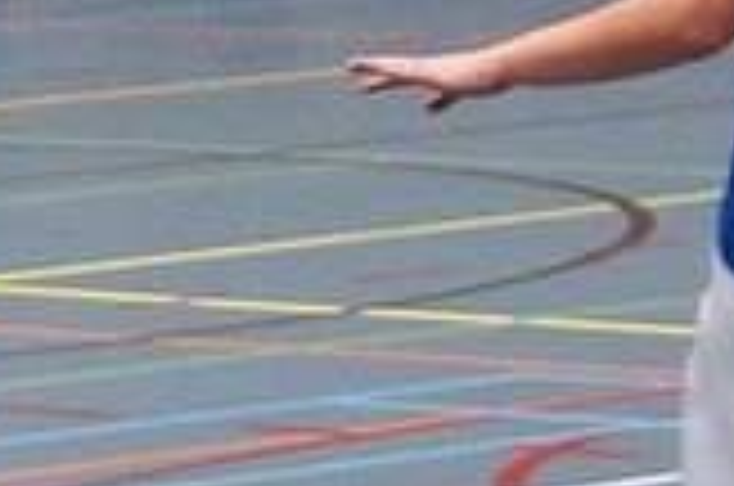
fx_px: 9605
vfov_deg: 2.9
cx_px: -784
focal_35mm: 472
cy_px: 54
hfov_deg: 4.3
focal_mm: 50
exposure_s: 1/250
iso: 1000
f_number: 2.8
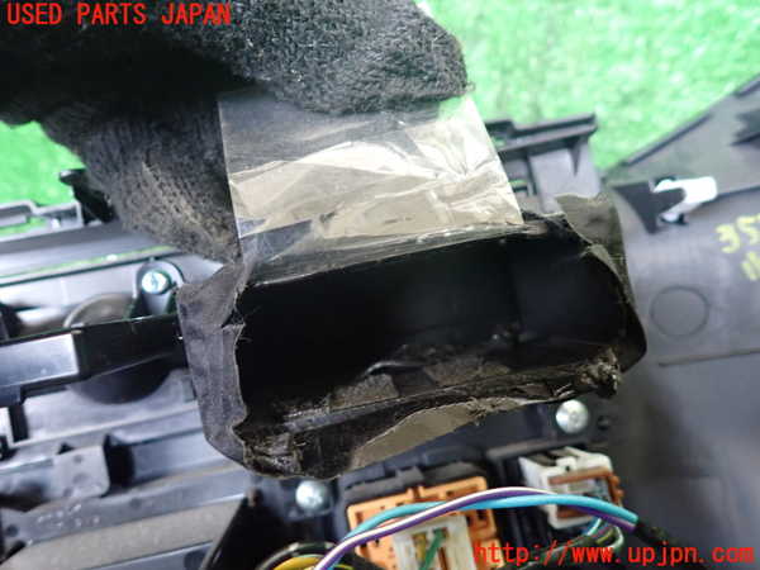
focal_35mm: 25
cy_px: 285
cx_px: 380
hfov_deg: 69.4
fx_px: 549
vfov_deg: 54.9
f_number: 2
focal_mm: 4.5
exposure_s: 1/30
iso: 640
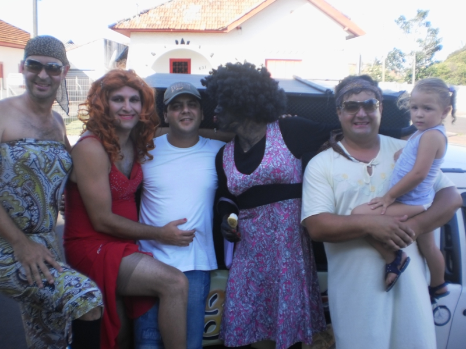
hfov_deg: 51.4
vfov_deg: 39.7
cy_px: 174
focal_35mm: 36
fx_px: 485
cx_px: 233
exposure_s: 1/200
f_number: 3.1
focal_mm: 6.3
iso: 100
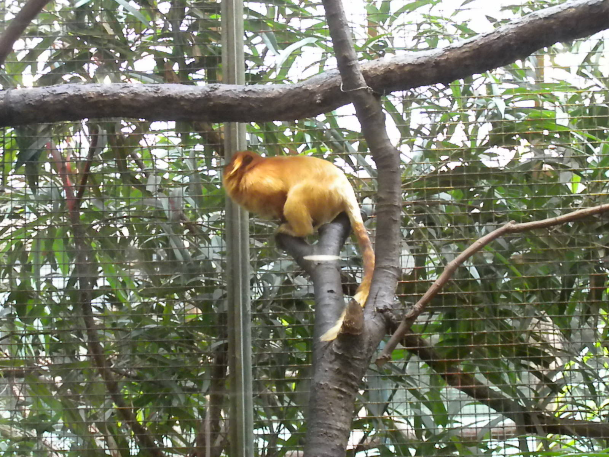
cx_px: 304
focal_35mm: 85
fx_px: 1495
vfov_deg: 17.4
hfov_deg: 23.0
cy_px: 228
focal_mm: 15
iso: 1348
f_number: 5.1
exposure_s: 1/52.8
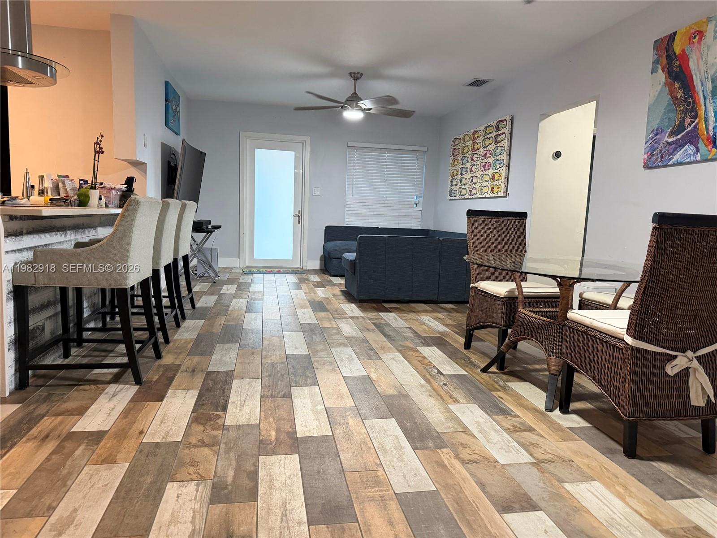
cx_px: 358
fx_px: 497
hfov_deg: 71.6
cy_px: 269
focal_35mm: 24
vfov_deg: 56.8
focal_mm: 6.76
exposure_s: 1/60
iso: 400
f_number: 1.78
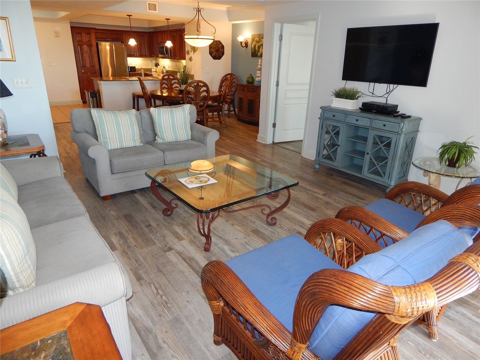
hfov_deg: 76.4
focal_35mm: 22
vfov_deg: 61.1
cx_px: 240
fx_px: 305
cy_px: 180
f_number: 3
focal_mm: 4
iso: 200
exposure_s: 1/30
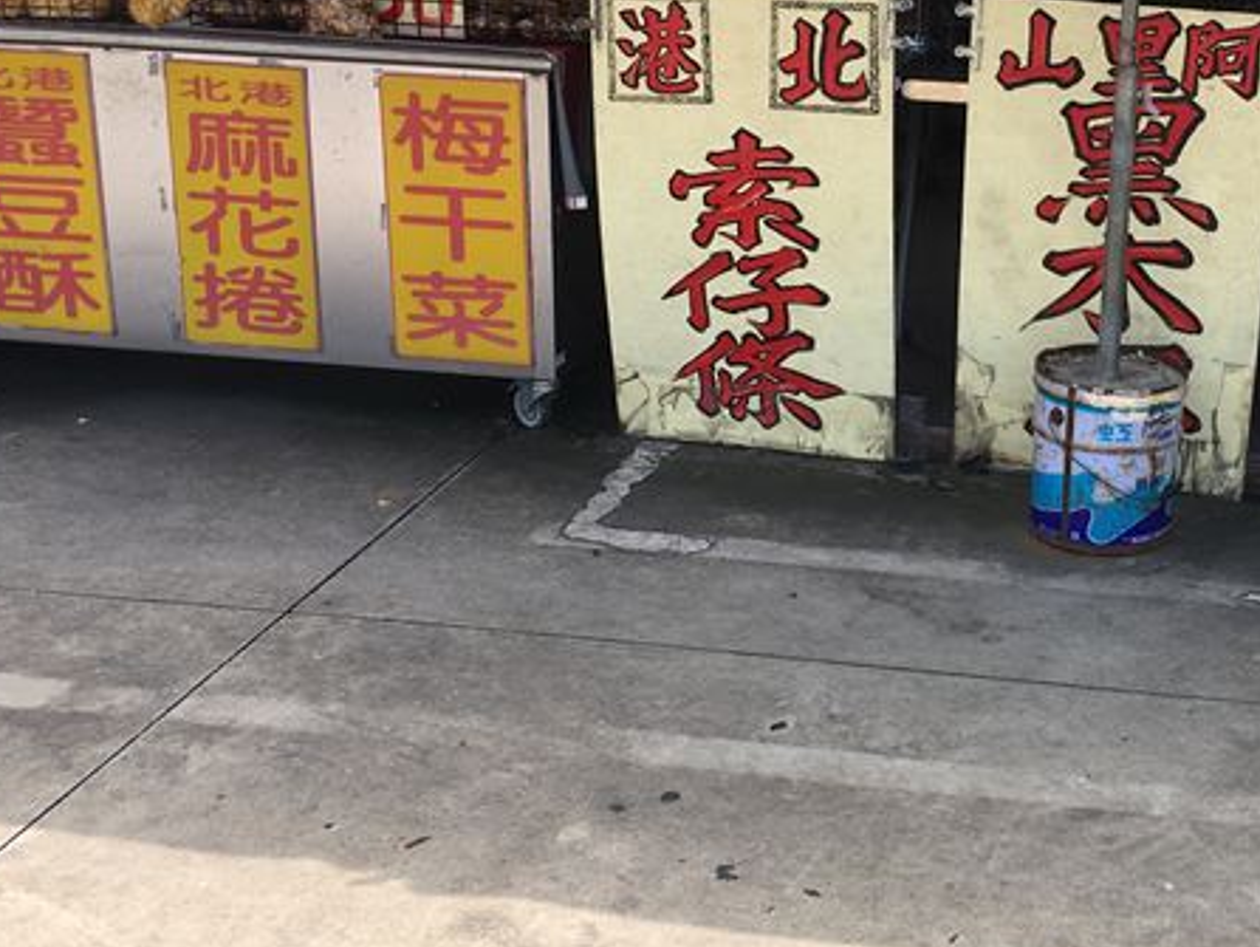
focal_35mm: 52
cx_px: 1000
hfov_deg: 35.7
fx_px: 1894
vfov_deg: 27.9
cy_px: 328
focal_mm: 4.15
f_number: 2.2
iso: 25
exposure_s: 1/425
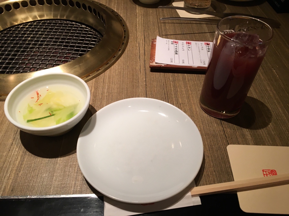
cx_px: 144
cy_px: 108
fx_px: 242
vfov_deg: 48.2
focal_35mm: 29
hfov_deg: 61.7
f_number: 2.2
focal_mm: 4.15
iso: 64
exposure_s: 1/30
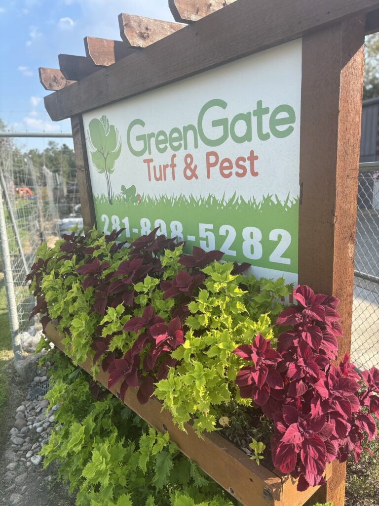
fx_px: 380
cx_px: 190
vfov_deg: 67.3
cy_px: 253
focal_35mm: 26
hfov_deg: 53.1
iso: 50
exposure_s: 1/1295
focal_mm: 5.96
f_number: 1.6
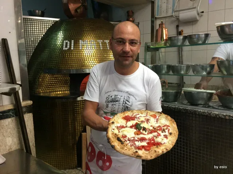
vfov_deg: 48.2
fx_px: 195
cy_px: 87
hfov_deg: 61.7
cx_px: 116
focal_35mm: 29
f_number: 2.2
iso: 125
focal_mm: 4.15
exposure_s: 1/33
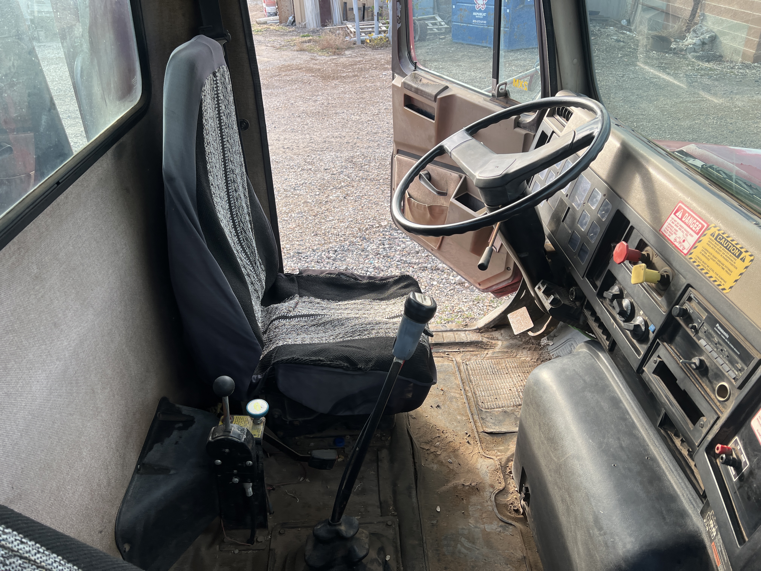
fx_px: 572
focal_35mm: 26
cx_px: 380
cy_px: 286
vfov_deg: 53.1
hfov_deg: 67.3
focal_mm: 5.7
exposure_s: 1/404
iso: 50
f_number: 1.5
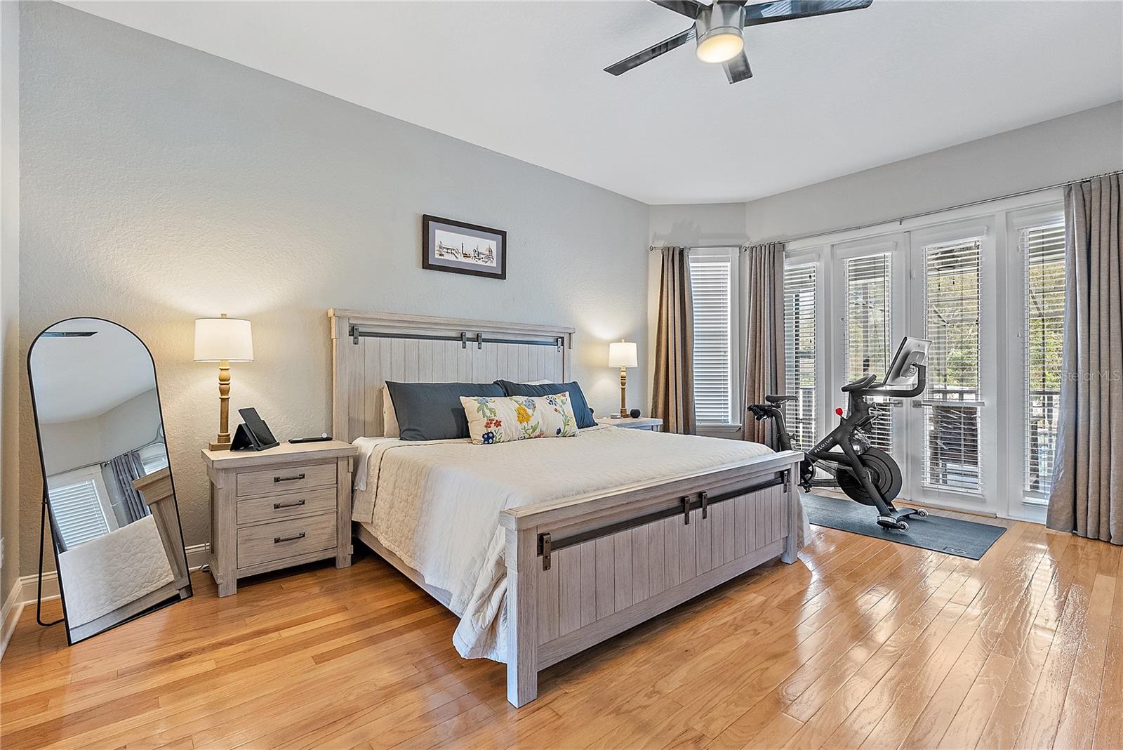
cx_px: 562
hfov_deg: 96.7
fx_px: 499
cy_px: 375
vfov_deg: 73.8
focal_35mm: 16
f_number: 5
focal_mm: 16
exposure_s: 1/25
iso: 1600
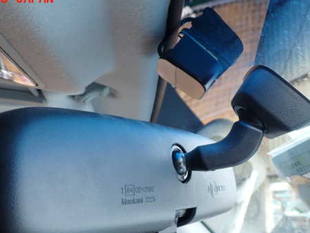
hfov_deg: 46.7
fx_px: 358
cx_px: 135
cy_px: 145
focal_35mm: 40
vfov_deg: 35.8
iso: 100
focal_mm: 5.4
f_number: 3.2
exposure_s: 1/60
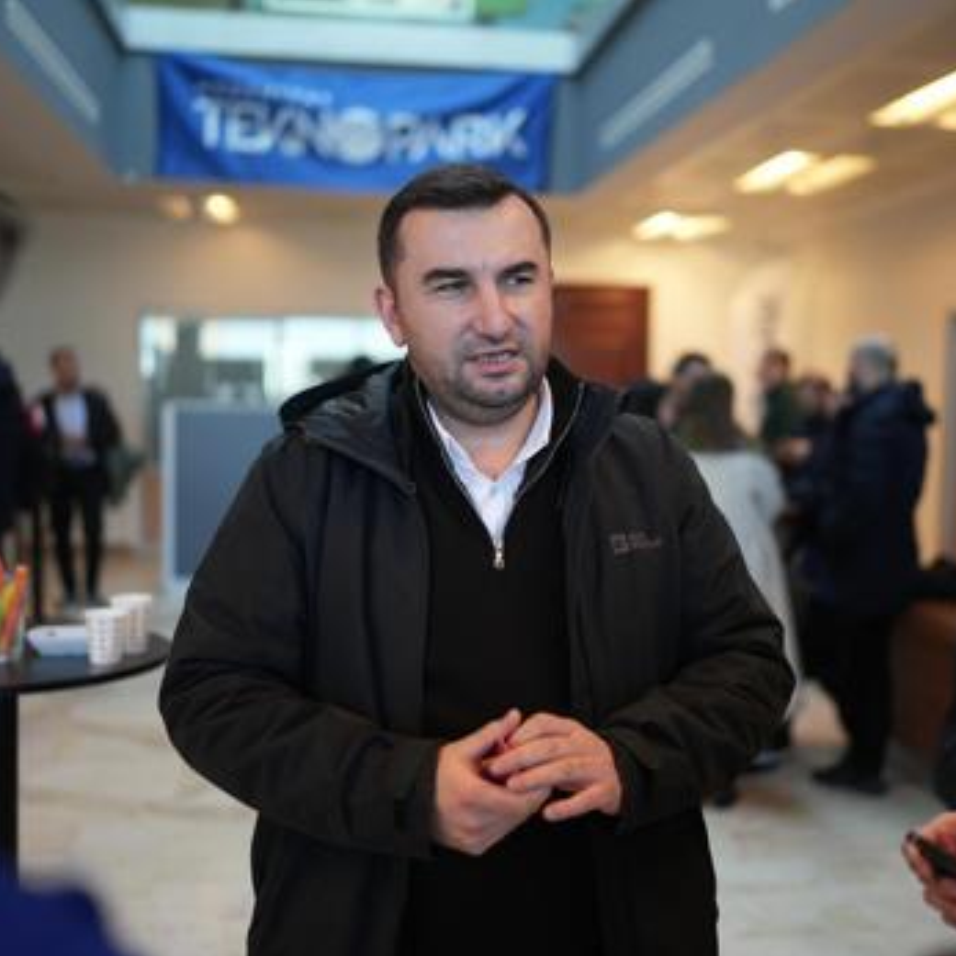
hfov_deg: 37.5
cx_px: 544
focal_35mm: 45
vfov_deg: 37.6
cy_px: 479
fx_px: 1406
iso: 320
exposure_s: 1/500
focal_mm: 35
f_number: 1.4
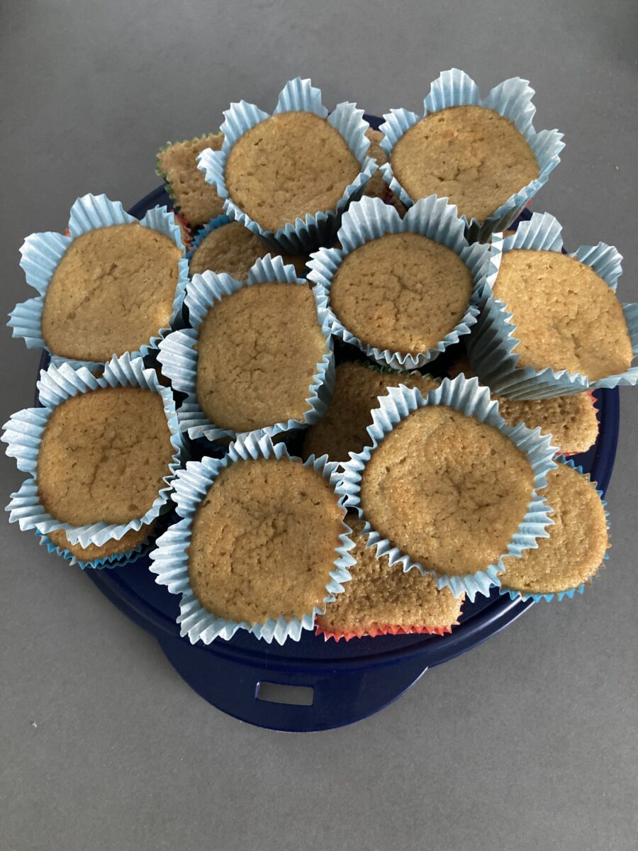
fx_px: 688
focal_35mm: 28
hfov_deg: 49.7
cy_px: 426
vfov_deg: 63.4
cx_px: 319
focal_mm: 3.99
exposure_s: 1/30
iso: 400
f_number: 1.8
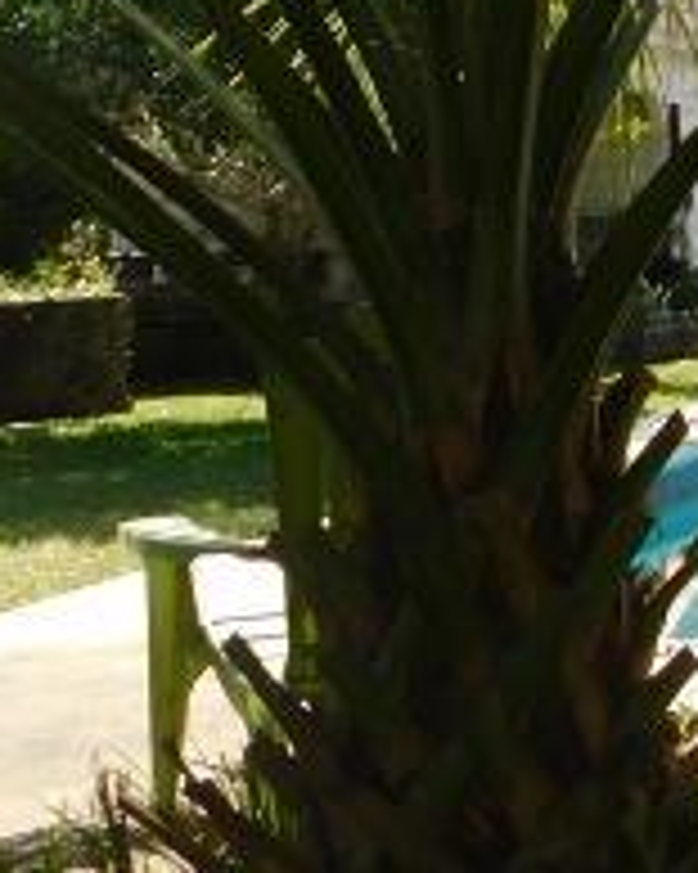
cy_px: -58
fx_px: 2998
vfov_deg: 16.2
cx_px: 1328
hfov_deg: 12.0
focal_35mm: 116
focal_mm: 6.3
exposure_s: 1/500
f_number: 3.5
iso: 125
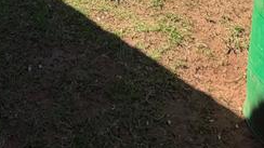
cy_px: -163
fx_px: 350
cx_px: 131
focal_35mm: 50
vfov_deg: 16.7
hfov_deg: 41.3
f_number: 2.2
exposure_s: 1/751
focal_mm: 2.22
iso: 40
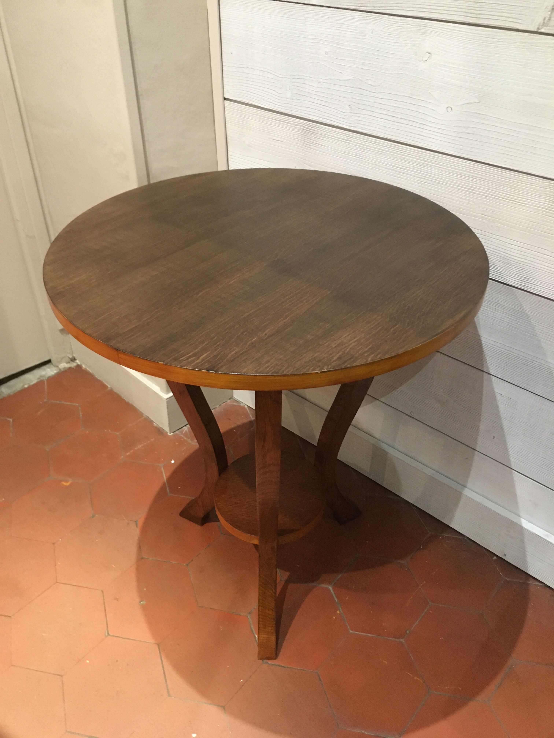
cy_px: 369
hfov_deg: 48.2
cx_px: 277
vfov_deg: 61.7
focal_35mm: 29
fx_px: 619
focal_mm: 4.15
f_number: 2.2
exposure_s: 1/17
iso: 250
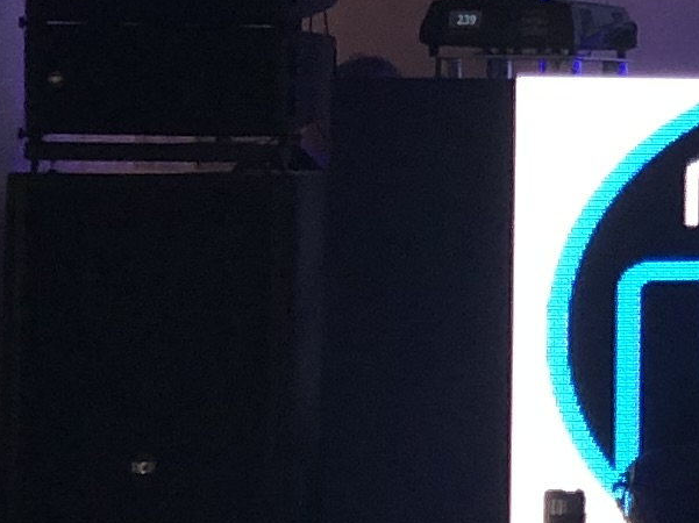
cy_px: 91
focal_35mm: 188
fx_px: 3794
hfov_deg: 9.0
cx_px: 1949
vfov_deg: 7.9
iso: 40
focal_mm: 4
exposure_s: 1/30
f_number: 1.8
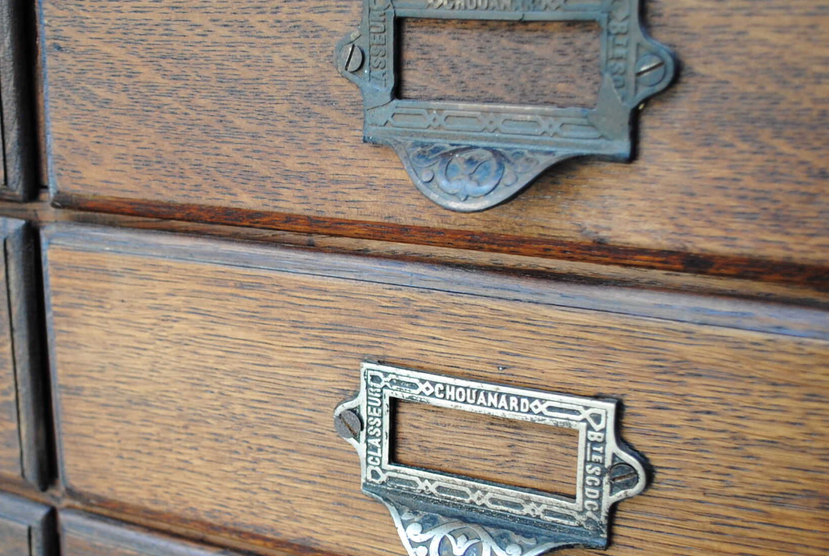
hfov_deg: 33.8
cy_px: 369
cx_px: 223
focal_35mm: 58
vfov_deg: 23.4
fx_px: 1338
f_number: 4
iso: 200
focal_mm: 22
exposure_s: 1/40
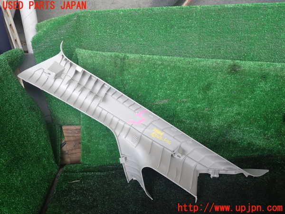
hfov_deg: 60.0
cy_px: 107
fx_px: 247
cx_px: 142
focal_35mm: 30
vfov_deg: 46.8
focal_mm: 5.4
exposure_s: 1/60
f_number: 2.3
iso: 100
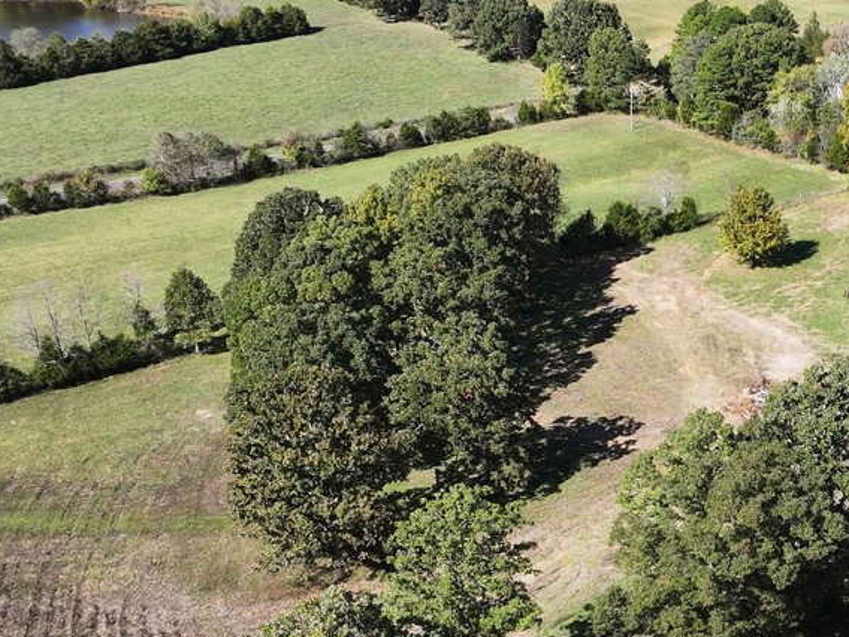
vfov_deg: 22.6
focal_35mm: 64
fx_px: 1570
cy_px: 514
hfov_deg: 28.3
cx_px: 863
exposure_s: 1/1600
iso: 130
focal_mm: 12.29
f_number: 2.8
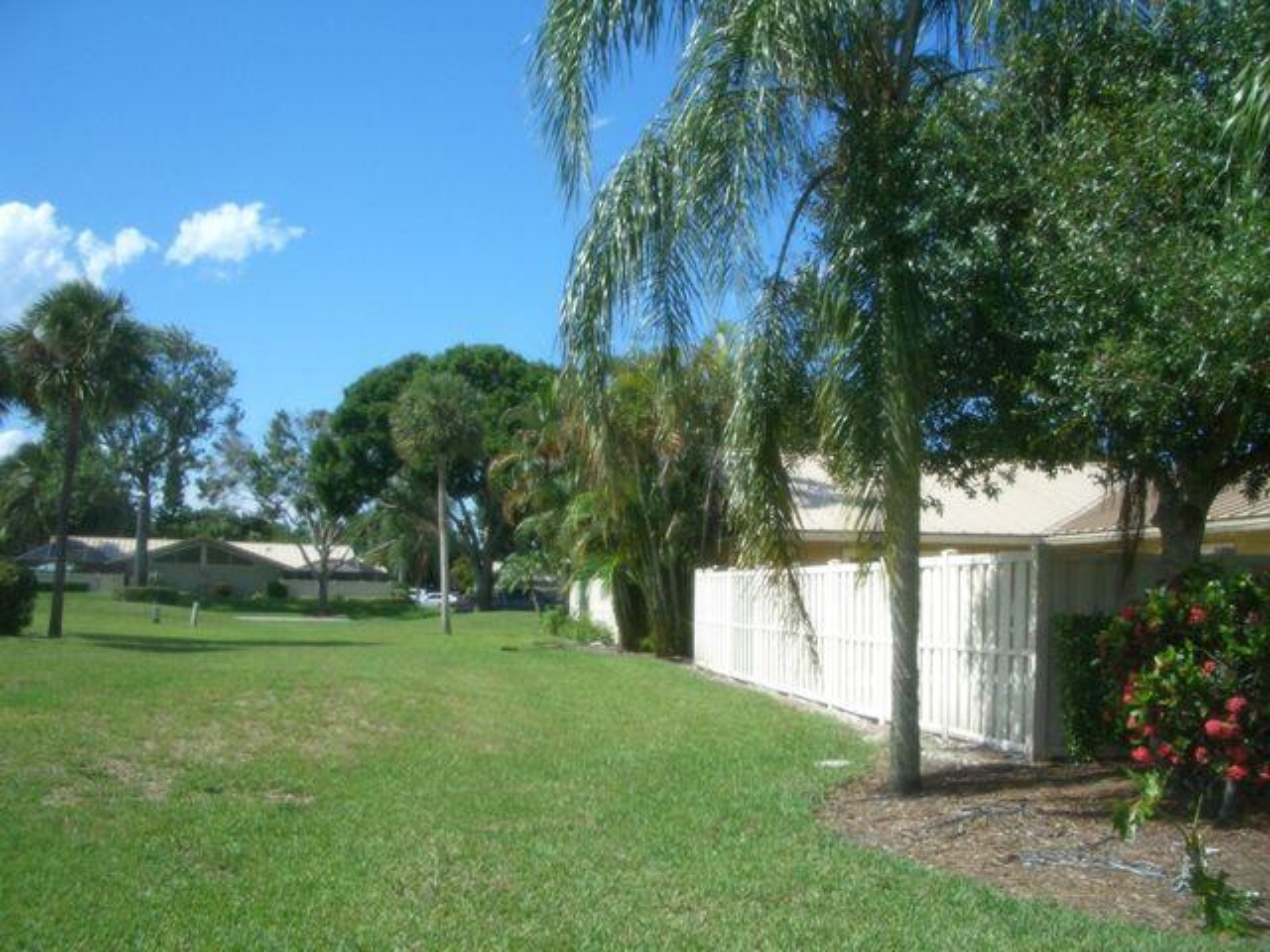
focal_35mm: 35
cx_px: 635
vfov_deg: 40.7
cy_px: 476
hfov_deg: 52.6
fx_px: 1284
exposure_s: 1/500
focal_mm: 5.8
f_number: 4.3
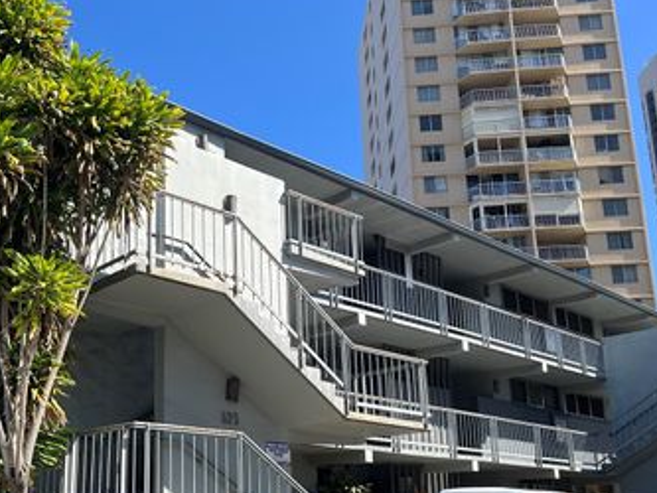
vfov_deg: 36.2
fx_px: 740
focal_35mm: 39
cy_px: 354
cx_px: 182
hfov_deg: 46.5
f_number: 1.5
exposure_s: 1/2404
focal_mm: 5.7
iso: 50
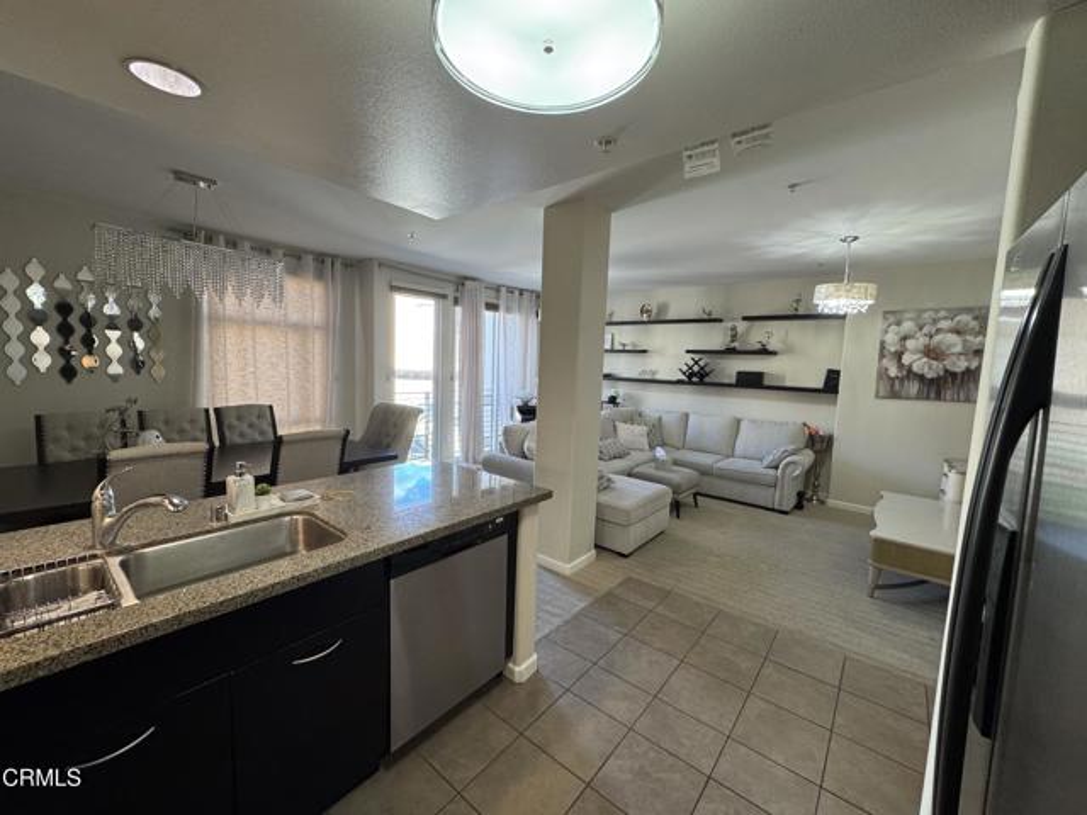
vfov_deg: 85.7
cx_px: 544
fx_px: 440
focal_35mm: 14
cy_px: 408
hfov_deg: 102.1
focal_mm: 2.22
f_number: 2.2
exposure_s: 1/120
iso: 200
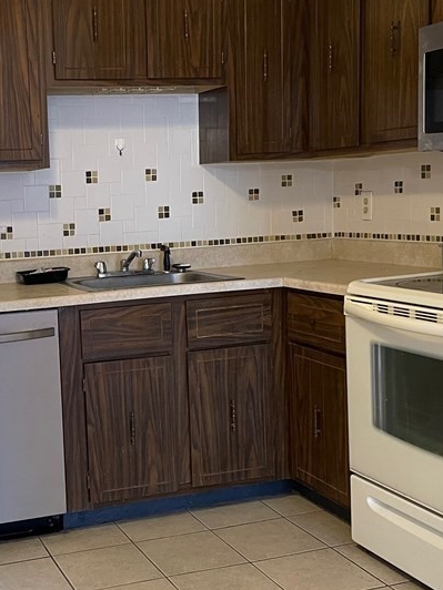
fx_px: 853
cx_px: 68
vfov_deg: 38.2
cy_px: 294
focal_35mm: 50
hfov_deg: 28.3
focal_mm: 4.2
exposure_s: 1/60
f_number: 1.6
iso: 160
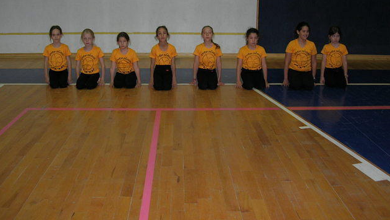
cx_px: 194
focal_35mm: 42
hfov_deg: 48.4
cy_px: 81
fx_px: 434
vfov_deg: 28.2
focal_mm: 7.8
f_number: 2.8
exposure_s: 1/60.1
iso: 68
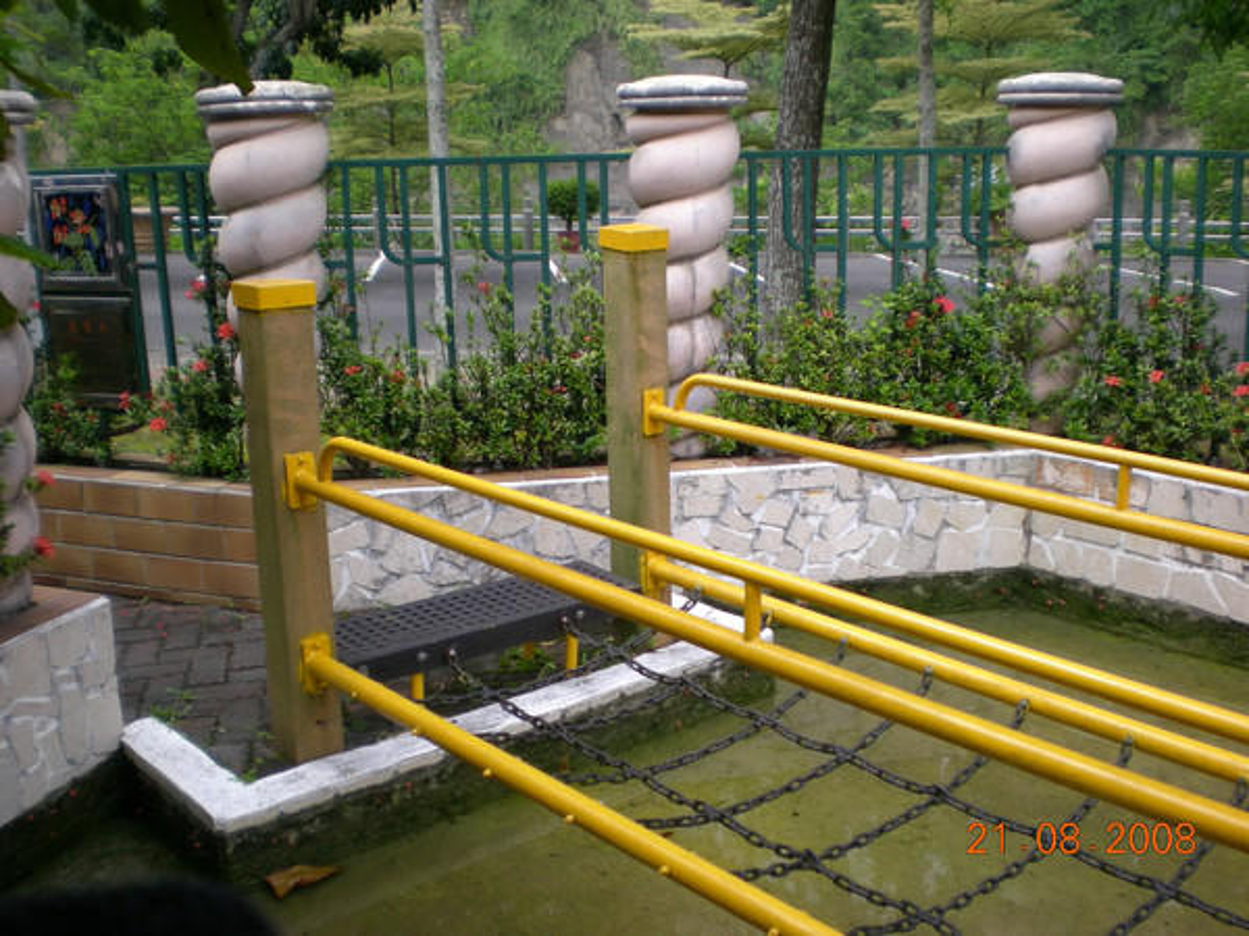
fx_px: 1371
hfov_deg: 49.0
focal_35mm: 38
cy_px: 468
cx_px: 624
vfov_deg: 37.7
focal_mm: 6.3
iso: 50
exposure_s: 1/165
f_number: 3.1
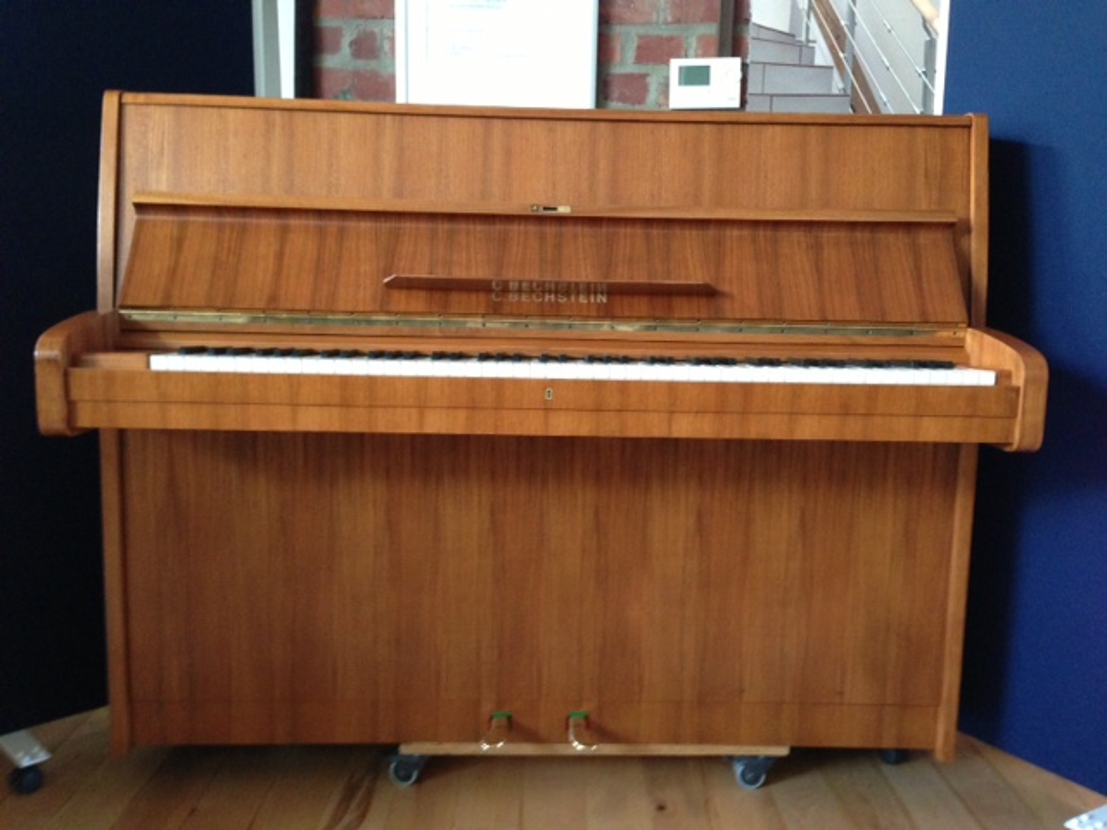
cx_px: 554
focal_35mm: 33
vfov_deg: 42.9
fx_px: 1055
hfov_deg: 55.4
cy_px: 415
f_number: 2.4
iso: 320
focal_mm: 4.13
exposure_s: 1/20
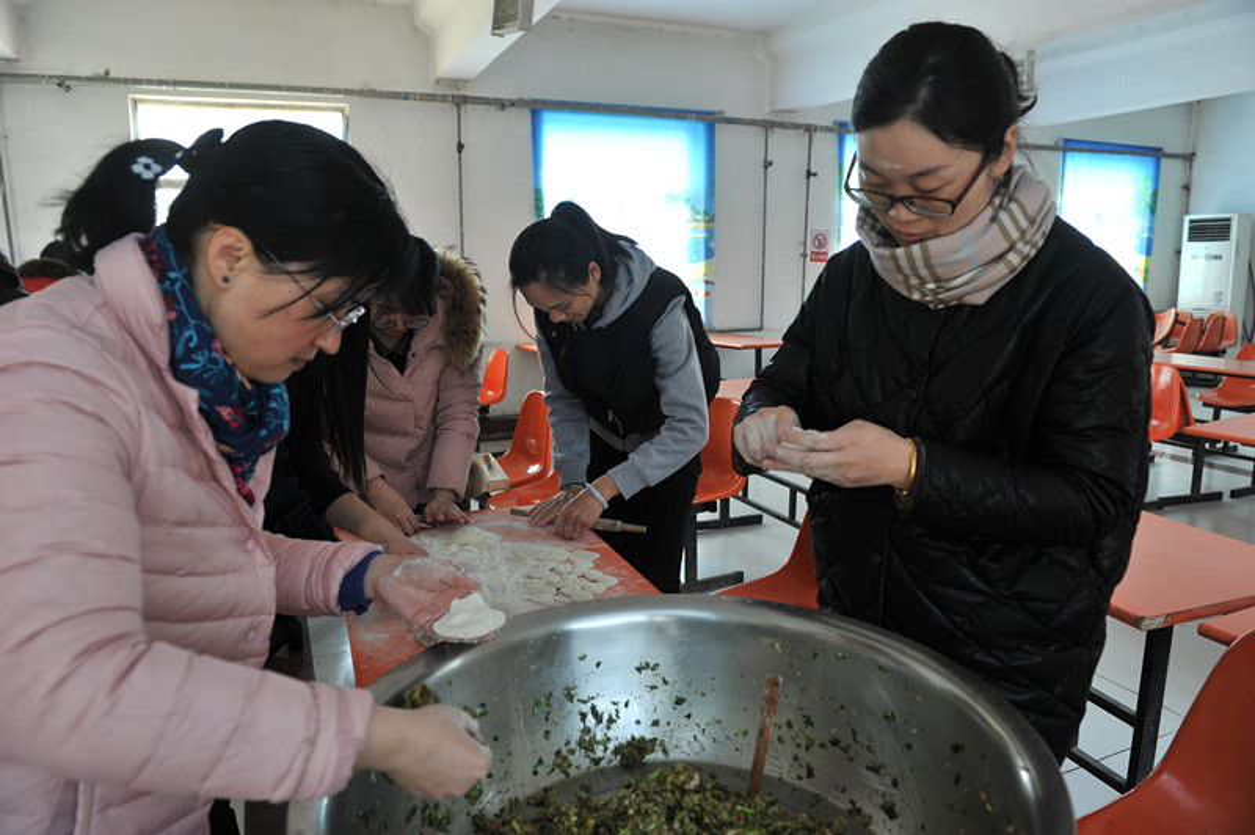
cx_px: 628
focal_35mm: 24
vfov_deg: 53.1
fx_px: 836
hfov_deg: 73.8
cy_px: 418
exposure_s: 1/100
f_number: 5
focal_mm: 24
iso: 500
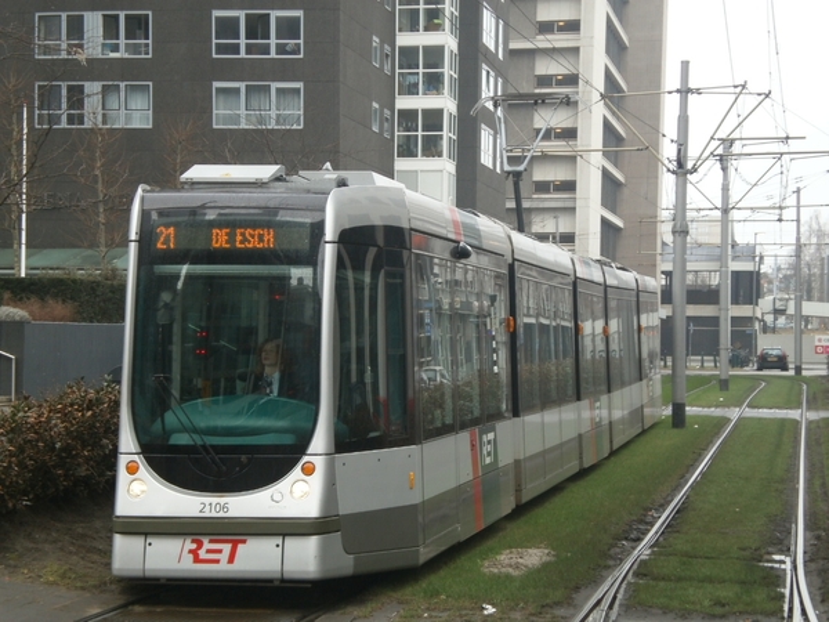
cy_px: 311
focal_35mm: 82
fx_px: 1964
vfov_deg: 18.0
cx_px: 414
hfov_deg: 23.8
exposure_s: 1/80
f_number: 5.1
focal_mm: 14.3
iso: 100
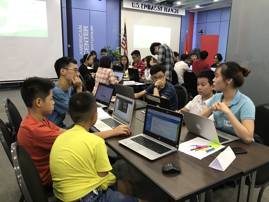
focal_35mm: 28
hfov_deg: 63.4
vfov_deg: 49.7
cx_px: 134
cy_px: 101
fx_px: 218
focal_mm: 3.99
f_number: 1.8
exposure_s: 1/17
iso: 40
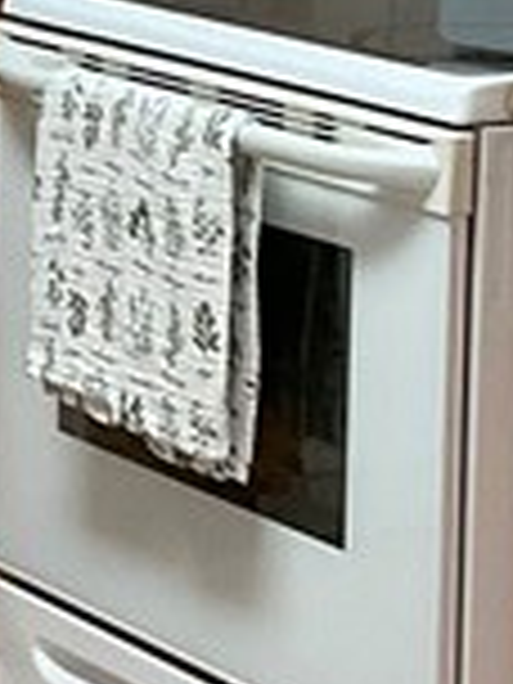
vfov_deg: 10.0
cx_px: -603
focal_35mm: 196
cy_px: -50
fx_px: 3873
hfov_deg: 7.2
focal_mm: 3
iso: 100
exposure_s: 1/60
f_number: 1.8
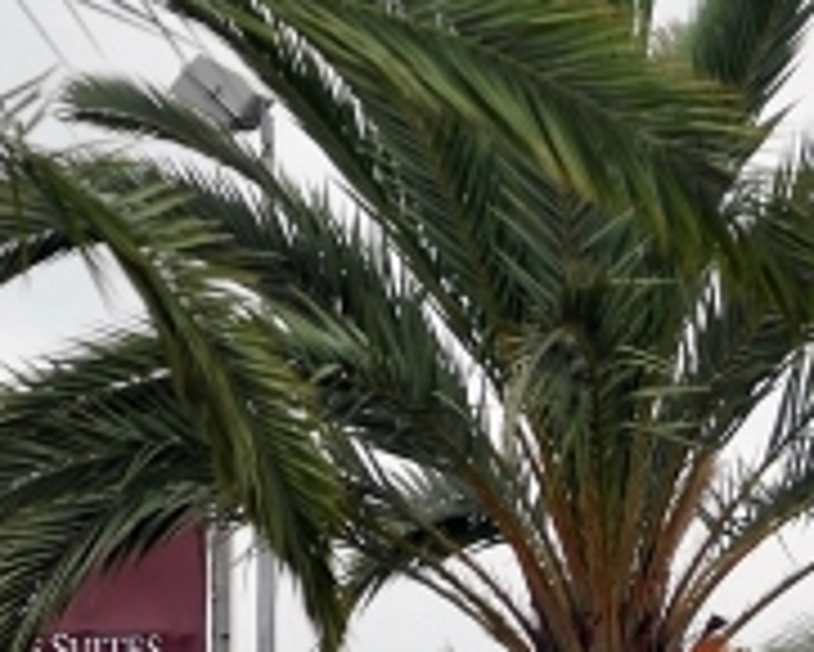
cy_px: 1122
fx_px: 19790
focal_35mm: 821
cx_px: 1025
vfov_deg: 1.9
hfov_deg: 2.4
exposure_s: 1/1000
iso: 200
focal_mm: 155
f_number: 6.3
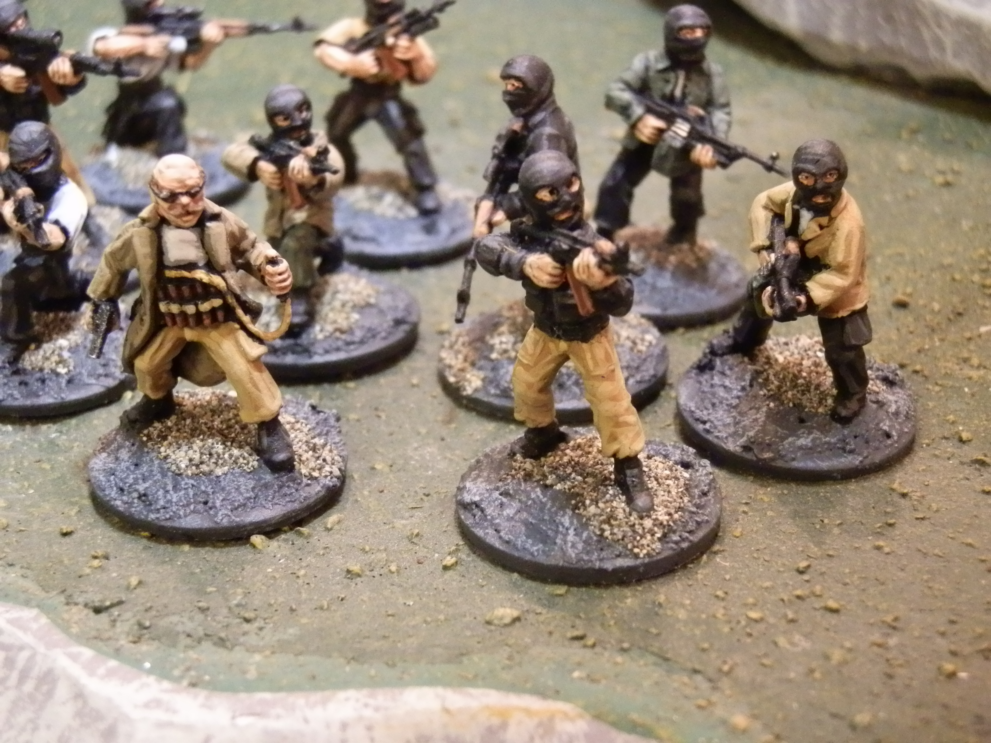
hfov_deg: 31.7
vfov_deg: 24.0
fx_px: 1746
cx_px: 496
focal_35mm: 61
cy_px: 372
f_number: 3.7
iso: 800
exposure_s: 1/30
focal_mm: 10.99
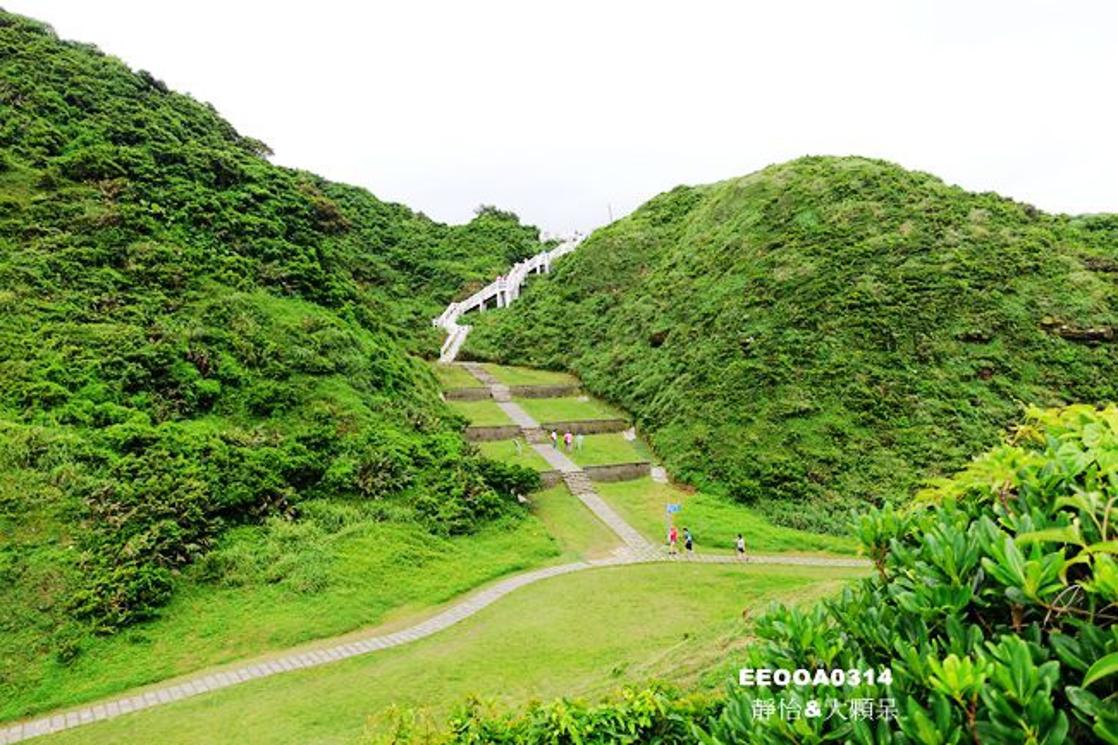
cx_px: 559
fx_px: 745
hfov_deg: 73.8
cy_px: 372
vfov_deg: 53.1
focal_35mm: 24
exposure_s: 1/80
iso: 125
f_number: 2.8
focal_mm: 8.8
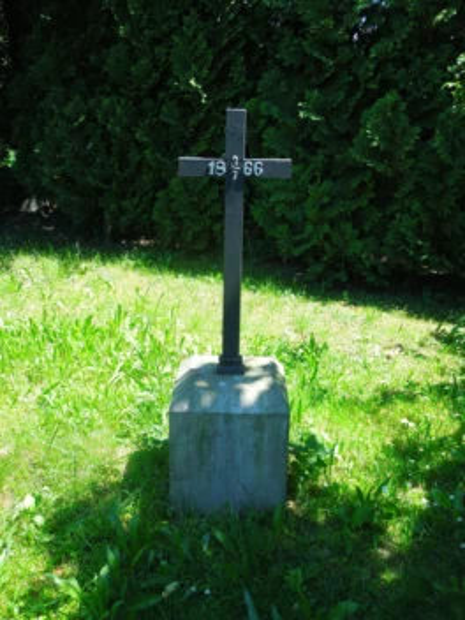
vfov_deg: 52.6
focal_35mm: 35
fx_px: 627
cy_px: 310
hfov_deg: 40.7
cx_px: 232
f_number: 3.7
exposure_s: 1/800
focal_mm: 6.3
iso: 400
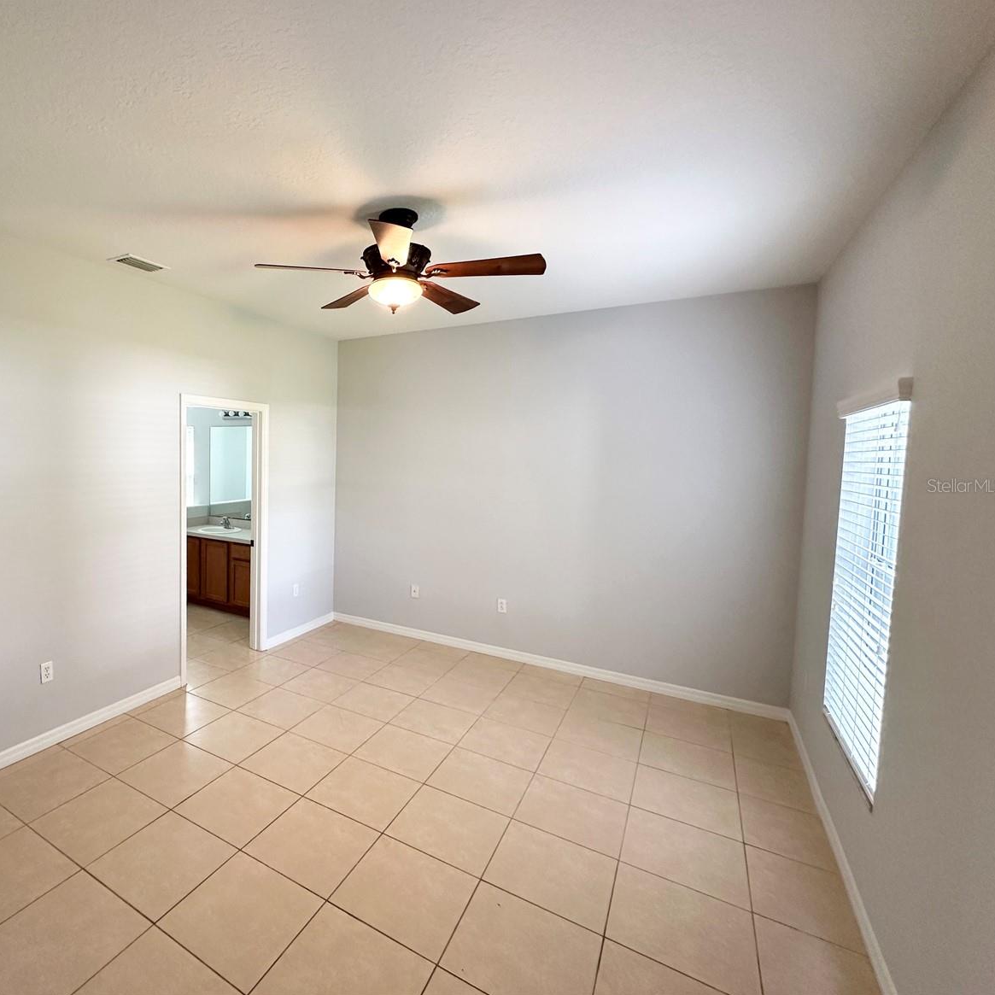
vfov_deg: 84.0
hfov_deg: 80.9
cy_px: 485
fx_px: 553
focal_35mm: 17
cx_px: 325
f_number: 2.2
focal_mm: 2.22
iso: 200
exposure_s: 1/120
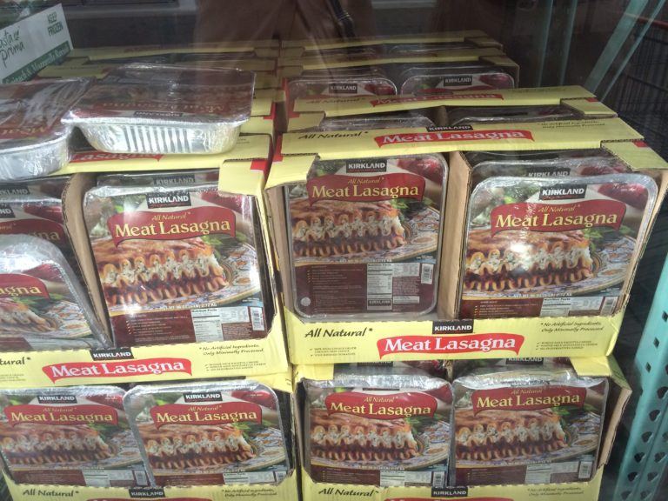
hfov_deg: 61.7
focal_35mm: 29
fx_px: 560
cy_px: 250
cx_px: 334
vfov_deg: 48.2
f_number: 2.2
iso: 80
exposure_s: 1/30
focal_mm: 4.15
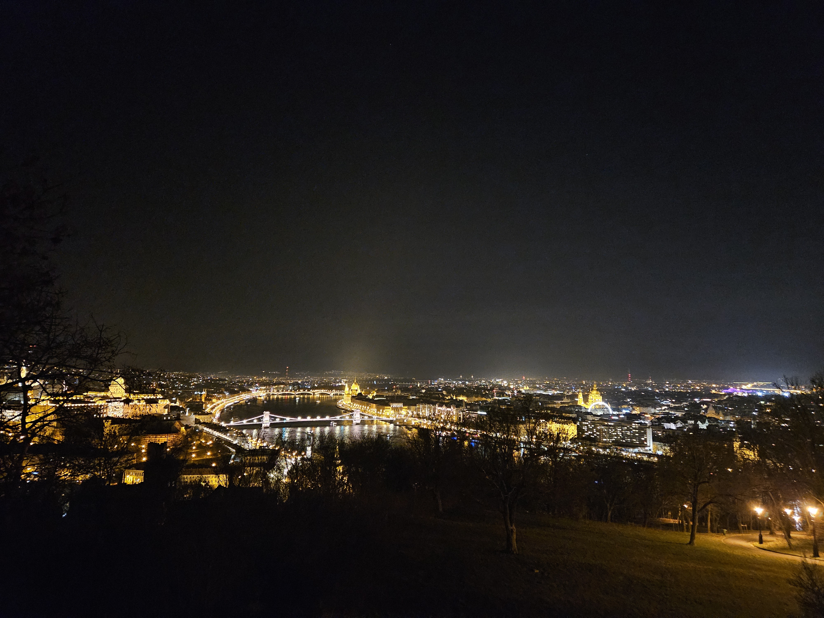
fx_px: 547
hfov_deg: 73.9
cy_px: 309
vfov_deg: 58.9
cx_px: 412
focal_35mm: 23
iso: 3200
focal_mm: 5.4
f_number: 1.8
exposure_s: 1/15
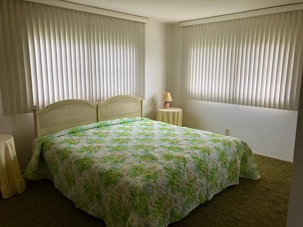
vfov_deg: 49.7
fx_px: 245
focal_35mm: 28
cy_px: 114
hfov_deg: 63.4
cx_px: 152
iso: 64
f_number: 1.8
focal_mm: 3.99
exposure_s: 1/120
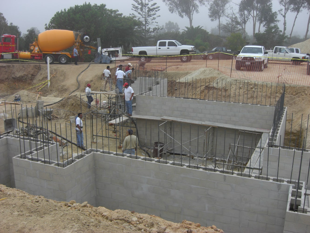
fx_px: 340
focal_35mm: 38
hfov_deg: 49.0
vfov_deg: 37.7
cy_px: 116
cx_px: 155
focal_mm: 7.9
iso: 80
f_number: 2.8
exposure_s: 1/200
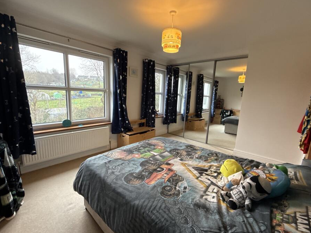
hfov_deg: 94.5
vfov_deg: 78.1
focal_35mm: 16
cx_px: 159
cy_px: 119
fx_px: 144
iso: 320
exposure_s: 1/50
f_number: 2.2
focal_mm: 2.22
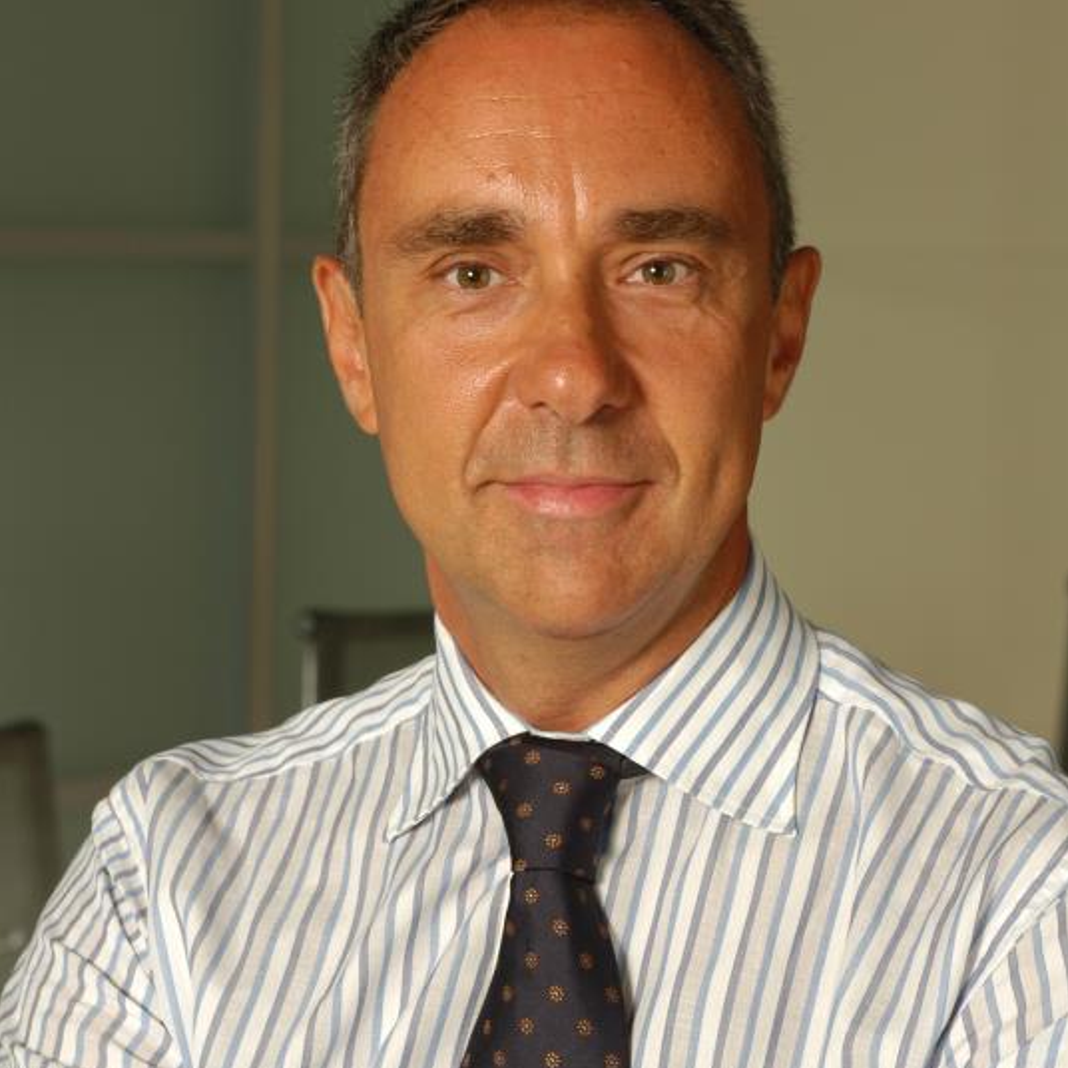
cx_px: 535
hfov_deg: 12.9
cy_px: 647
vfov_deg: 12.9
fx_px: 4712
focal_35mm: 135
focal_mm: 70
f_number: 6.3
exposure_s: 1/80
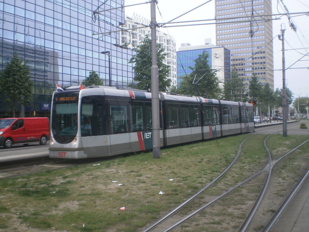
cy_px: 116
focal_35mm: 42
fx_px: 375
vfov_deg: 34.3
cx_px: 154
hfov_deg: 44.8
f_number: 4.9
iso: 100
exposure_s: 1/160
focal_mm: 7.4
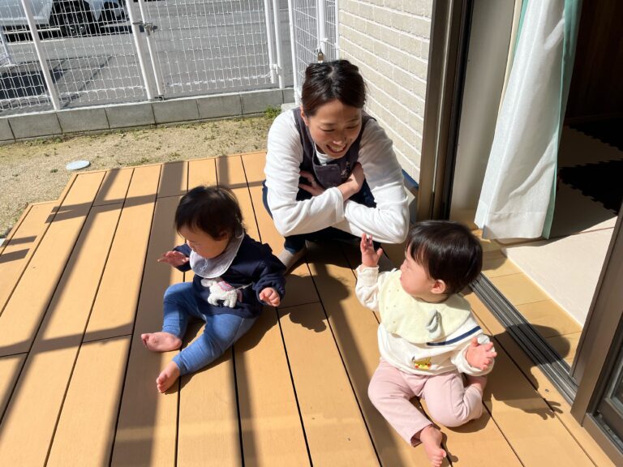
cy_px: 234
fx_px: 468
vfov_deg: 53.1
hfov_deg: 67.3
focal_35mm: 26
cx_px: 312
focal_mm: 5.1
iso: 50
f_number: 1.6
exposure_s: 1/5319
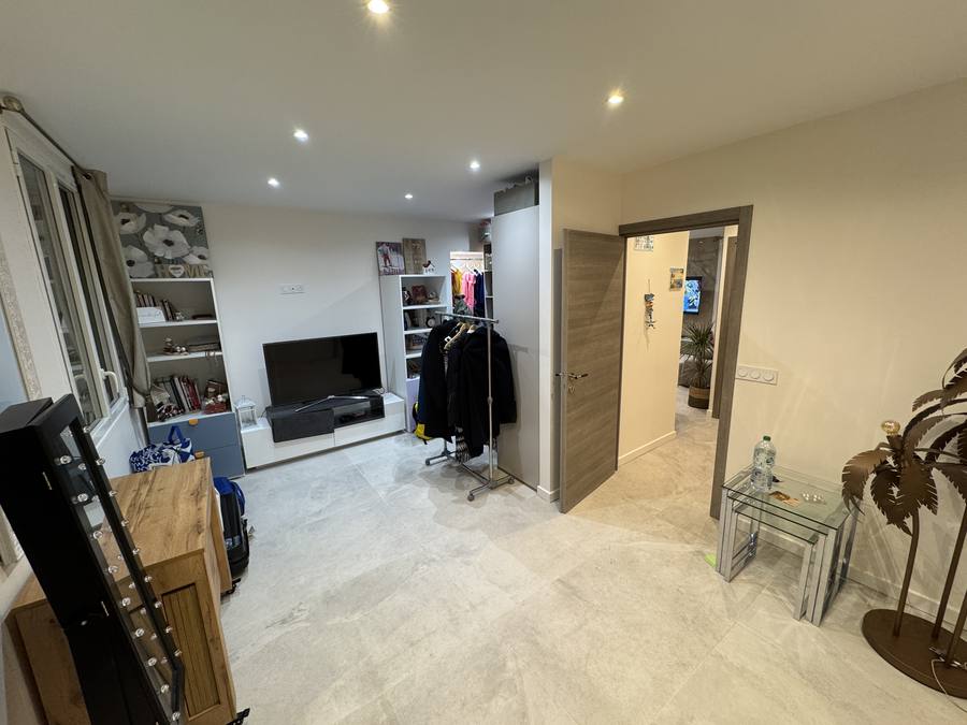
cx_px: 484
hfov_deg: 102.1
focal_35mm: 14
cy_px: 362
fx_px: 391
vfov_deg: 85.7
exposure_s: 1/50
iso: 160
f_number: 2.2
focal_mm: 2.22
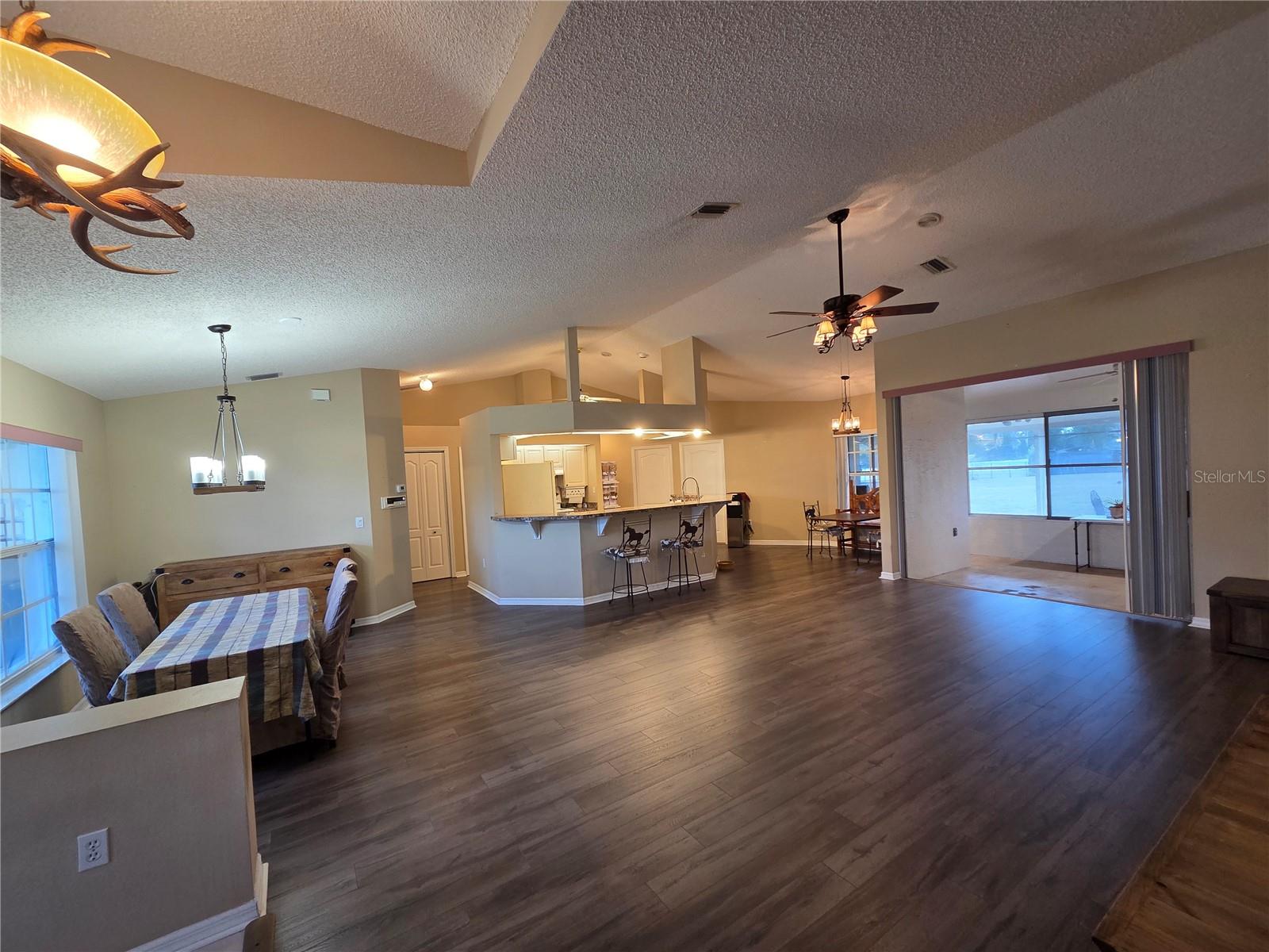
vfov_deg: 89.9
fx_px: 477
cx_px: 634
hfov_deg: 106.2
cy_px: 476
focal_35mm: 13
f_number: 2.2
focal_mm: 2.2
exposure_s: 1/60
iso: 160
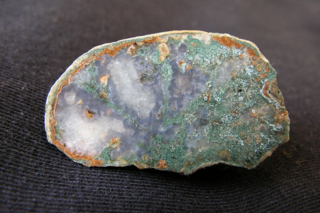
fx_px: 338
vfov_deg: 35.1
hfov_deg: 50.7
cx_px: 161
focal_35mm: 38
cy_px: 101
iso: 80
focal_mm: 6
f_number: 3.2
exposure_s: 1/40
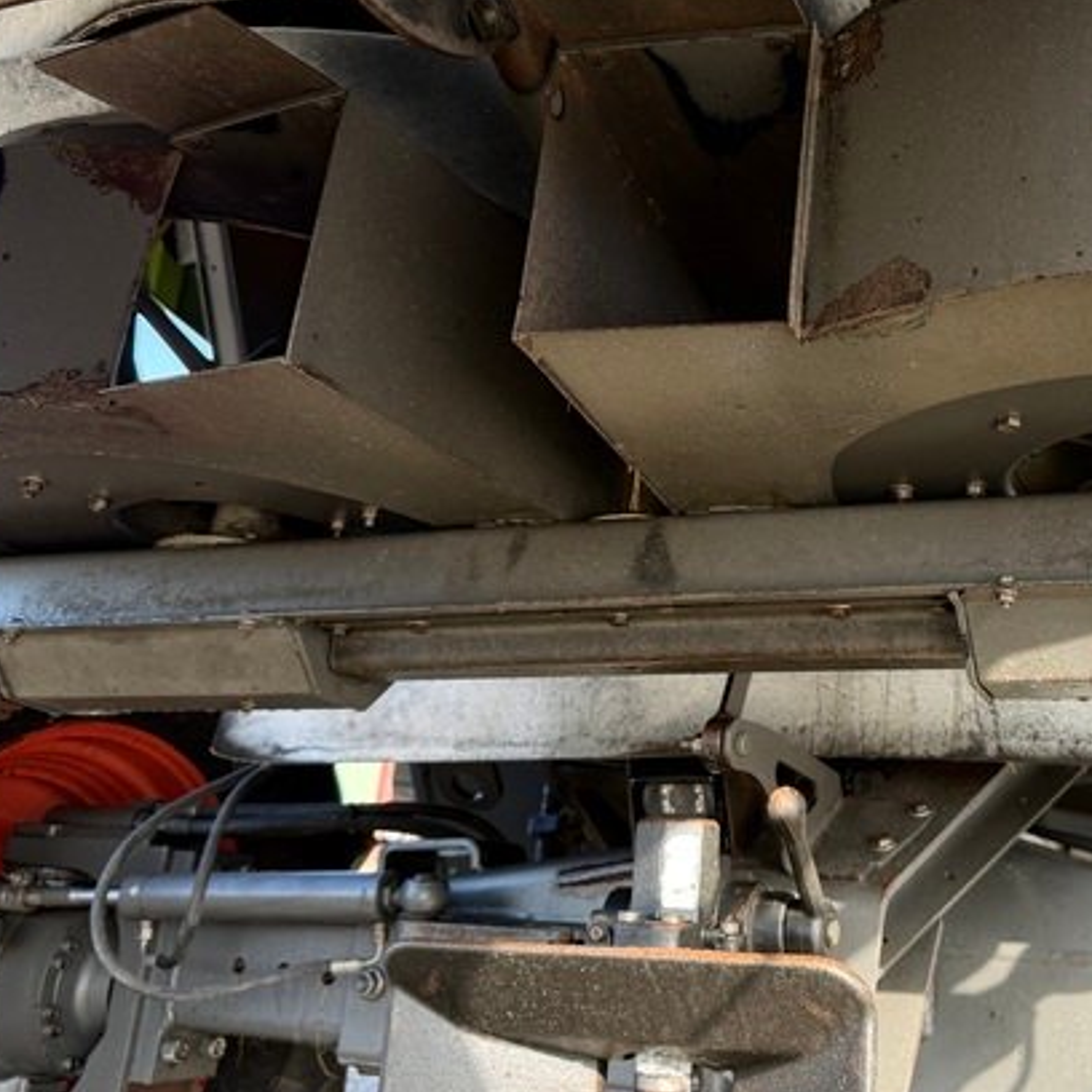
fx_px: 1392
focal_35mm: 39
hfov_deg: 41.8
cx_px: 792
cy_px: 416
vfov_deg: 42.5
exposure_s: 1/243
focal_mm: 6.76
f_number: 1.78
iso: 100
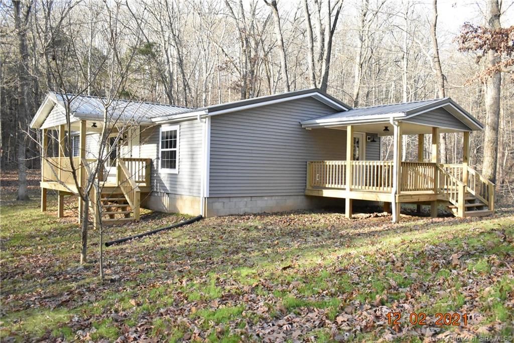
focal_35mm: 30
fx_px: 428
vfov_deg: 43.6
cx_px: 257
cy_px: 172
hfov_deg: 61.9
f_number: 4.5
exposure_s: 1/4000
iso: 8000
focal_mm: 20
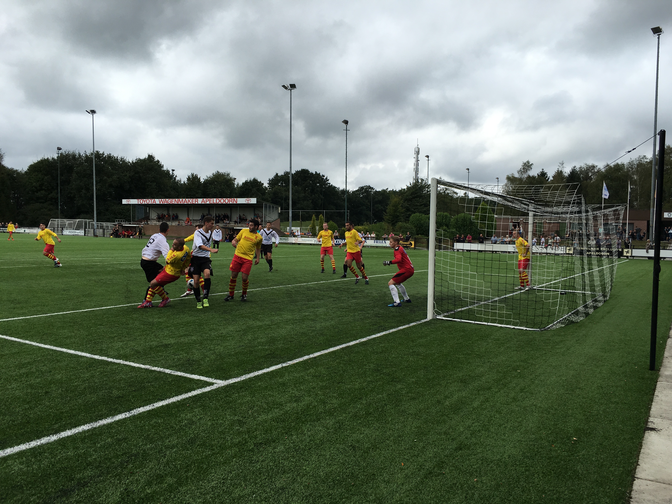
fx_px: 563
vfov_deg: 48.2
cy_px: 252
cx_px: 336
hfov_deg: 61.7
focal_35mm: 29
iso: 25
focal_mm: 4.15
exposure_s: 1/699
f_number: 2.2
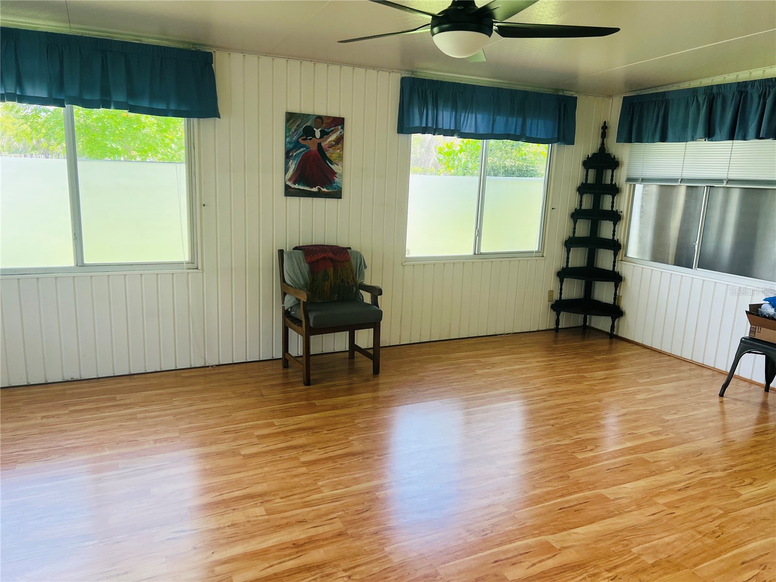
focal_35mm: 26
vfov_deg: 53.1
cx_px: 388
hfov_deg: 67.3
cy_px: 291
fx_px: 583
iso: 64
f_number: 1.5
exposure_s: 1/164
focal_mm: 5.7
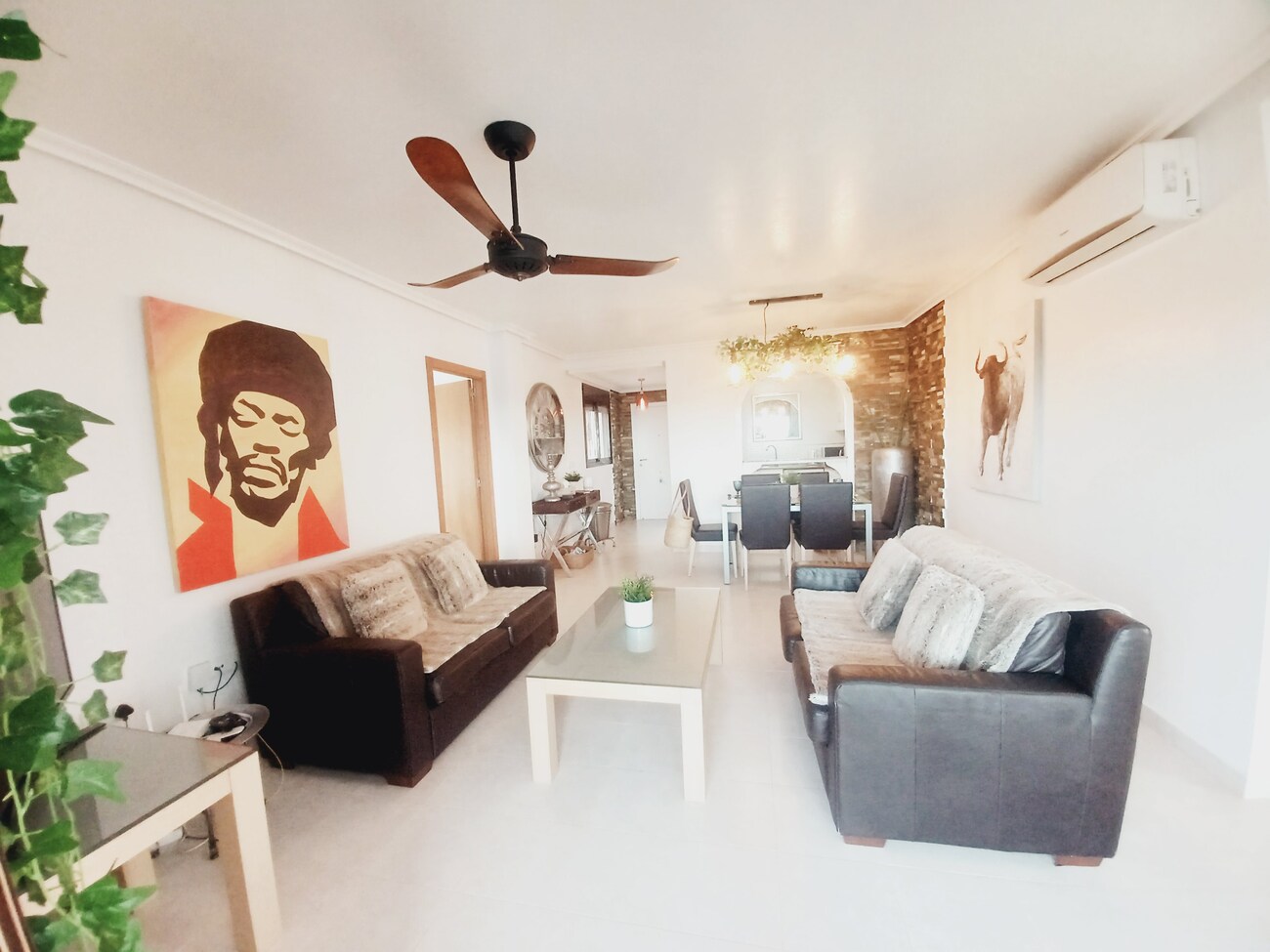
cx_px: 635
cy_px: 476
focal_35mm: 13
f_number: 2.2
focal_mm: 1.42
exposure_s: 1/50
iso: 160
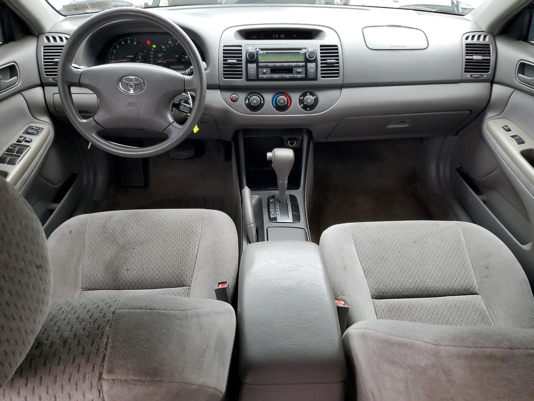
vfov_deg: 53.1
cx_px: 267
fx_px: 401
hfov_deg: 67.3
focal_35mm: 26
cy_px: 200
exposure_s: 1/60.2
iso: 108
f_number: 1.5
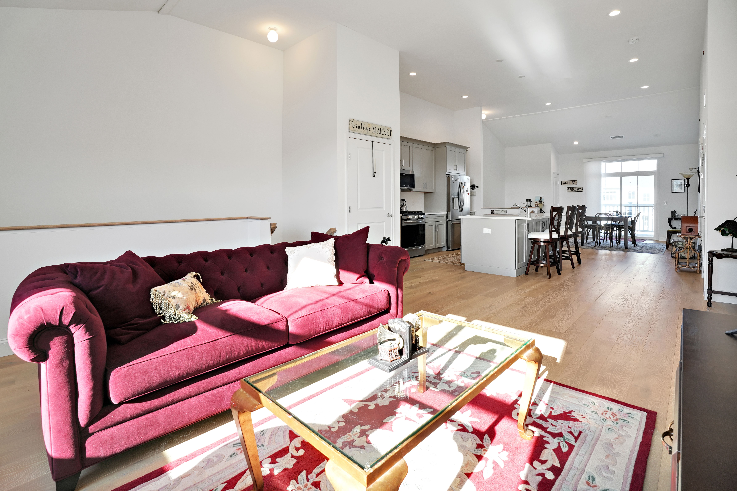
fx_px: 328
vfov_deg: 73.8
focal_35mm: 16
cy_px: 246
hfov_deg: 96.7
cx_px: 368
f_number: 8
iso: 320
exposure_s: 1/20
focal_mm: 16
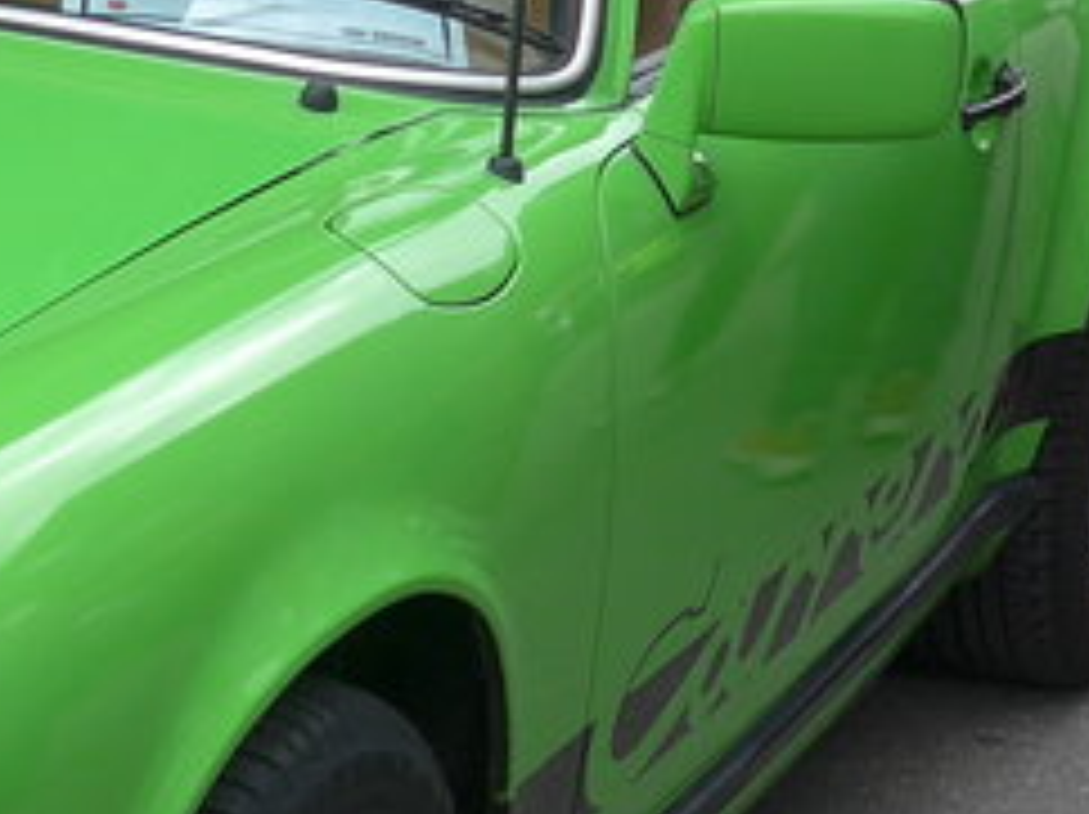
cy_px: 256
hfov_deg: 12.4
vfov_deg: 9.6
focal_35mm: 154
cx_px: -396
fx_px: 4840
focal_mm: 6.5
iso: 80
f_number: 2.8
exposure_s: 1/400
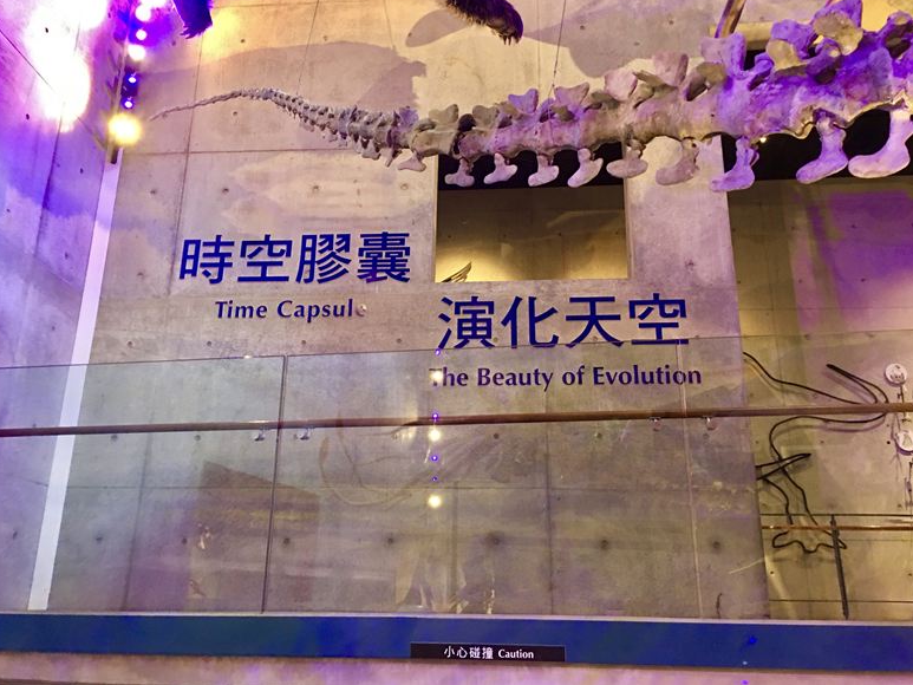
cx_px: 467
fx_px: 791
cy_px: 335
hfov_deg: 60.0
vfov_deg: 46.8
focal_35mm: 30
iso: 50
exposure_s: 1/4
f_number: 2.2
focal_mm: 4.15
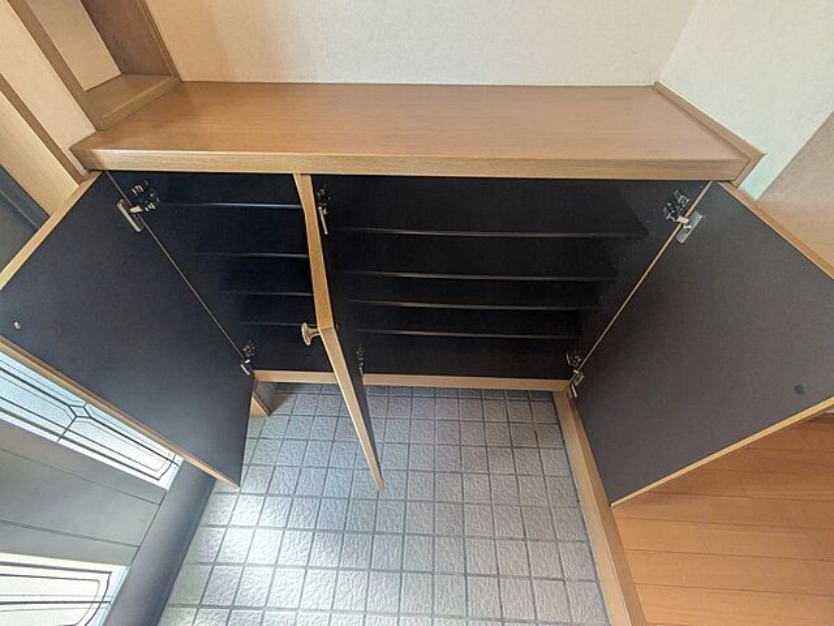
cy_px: 313
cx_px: 417
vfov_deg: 85.7
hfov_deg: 102.1
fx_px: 337
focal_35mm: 14
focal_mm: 1.83
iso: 52
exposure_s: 1/120
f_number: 2.2
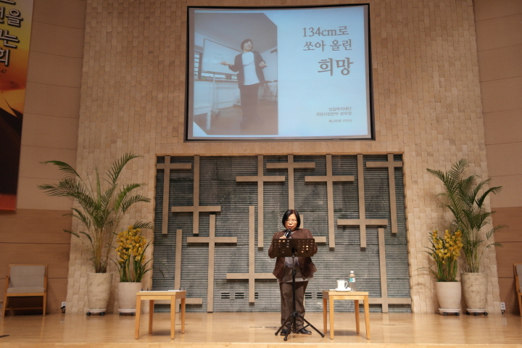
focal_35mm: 33
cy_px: 174
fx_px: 478
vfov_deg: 40.0
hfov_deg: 57.2
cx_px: 261
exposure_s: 1/40
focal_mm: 22
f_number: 4
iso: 200
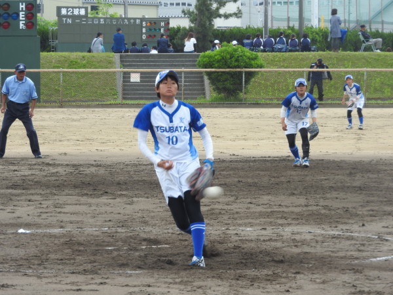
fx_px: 2271
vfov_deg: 7.4
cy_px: 148
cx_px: 196
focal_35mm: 200
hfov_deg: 9.9
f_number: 5.3
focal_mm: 35.8
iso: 100
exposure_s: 1/160
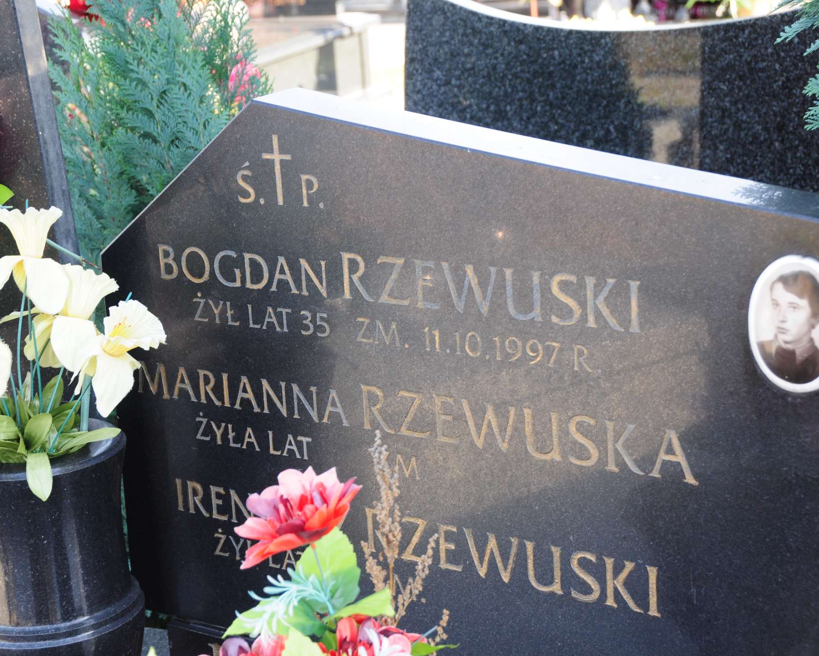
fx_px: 1988
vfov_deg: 18.7
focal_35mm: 82
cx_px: 358
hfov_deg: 23.3
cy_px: 329
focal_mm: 48
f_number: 7.1
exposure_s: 1/80
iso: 360
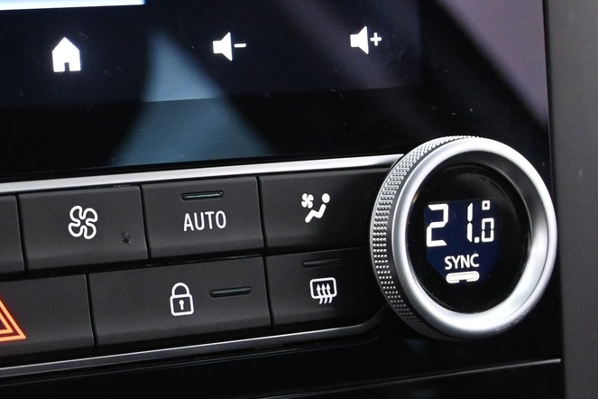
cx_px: 80
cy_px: 363
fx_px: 1858
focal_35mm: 112
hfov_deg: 18.0
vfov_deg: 12.2
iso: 3200
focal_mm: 30.5
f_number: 4.8
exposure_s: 1/20
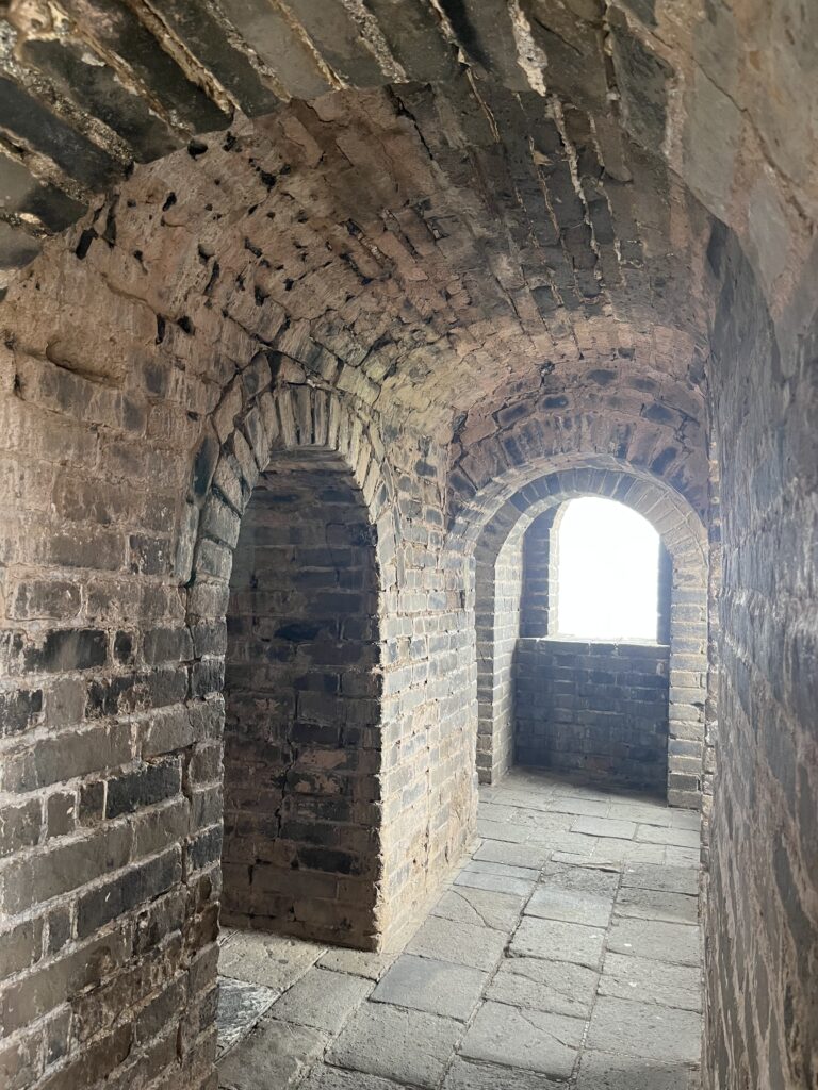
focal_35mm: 26
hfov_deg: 53.1
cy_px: 545
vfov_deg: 67.3
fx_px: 819
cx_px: 409
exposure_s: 1/60
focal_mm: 5.1
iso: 160
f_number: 1.6
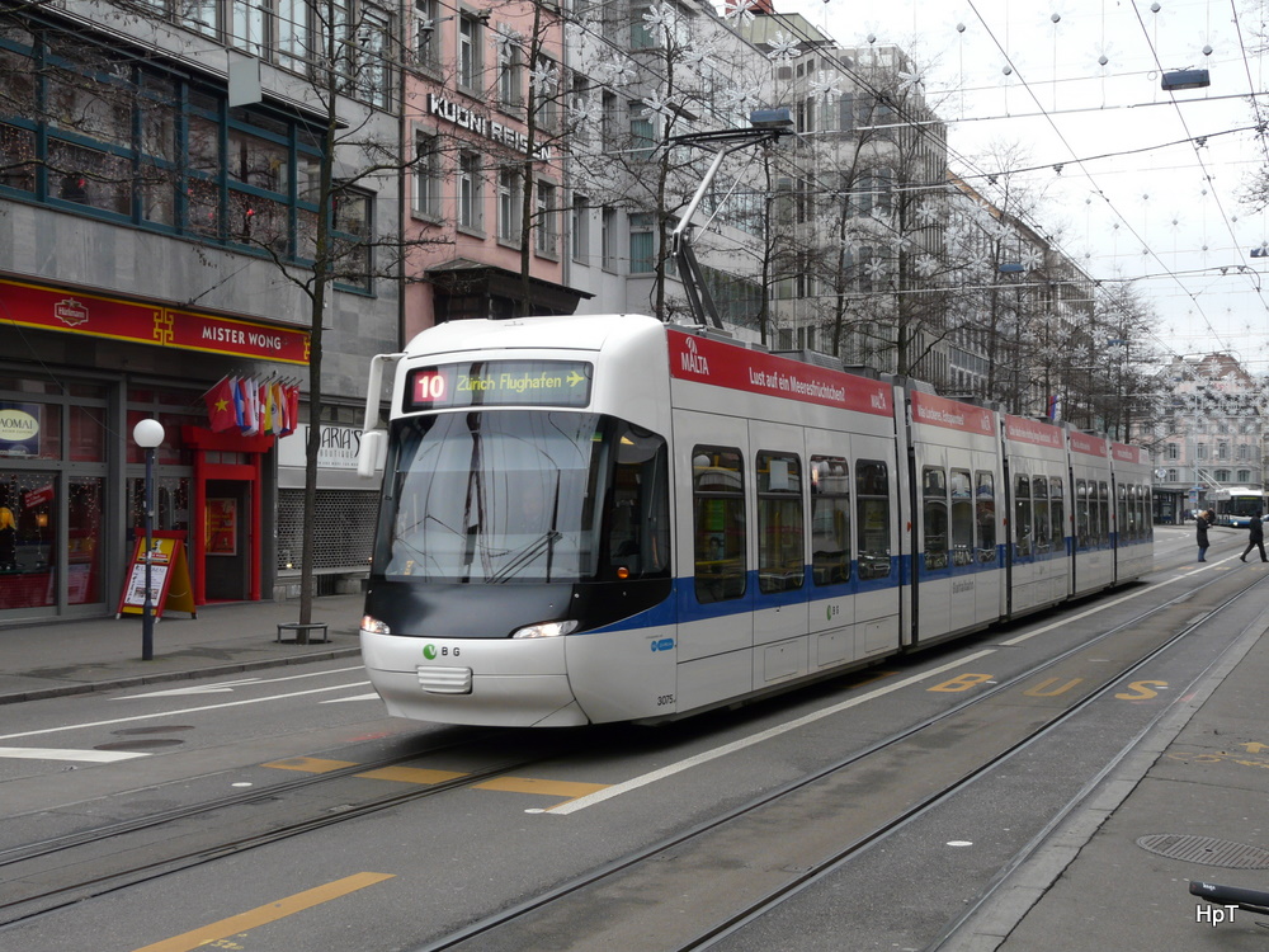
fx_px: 1723
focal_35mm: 47
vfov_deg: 30.9
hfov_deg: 40.4
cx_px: 634
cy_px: 476
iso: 100
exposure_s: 1/125
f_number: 3.2
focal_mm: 7.7
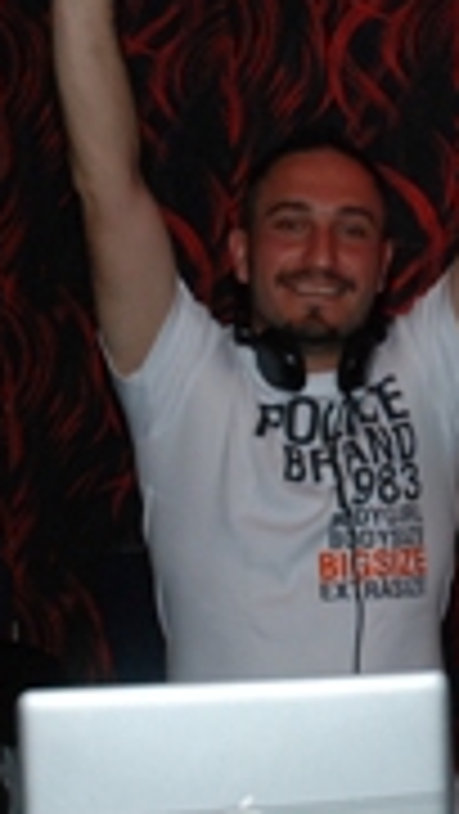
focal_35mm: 109
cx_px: 490
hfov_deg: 11.0
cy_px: 443
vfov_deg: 19.6
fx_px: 2355
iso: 1000
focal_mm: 28
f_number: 5
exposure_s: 1/60
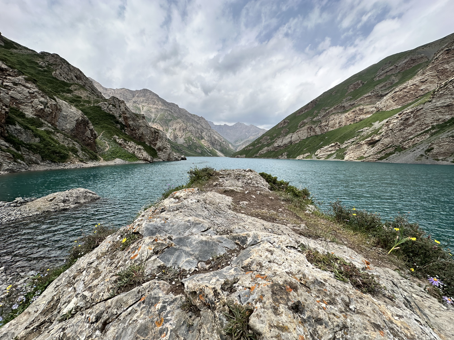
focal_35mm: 14
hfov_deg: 102.1
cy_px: 170
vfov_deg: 85.7
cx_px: 227
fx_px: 184
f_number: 2.2
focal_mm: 2.22
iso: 40
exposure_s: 1/1795
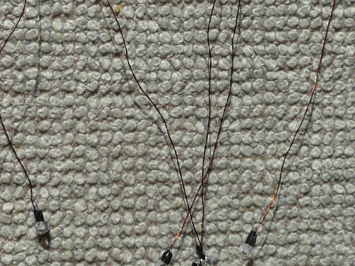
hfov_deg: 25.1
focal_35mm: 76
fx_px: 779
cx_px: 59
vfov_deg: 19.2
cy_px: 48
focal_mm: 4.6
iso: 100
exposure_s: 1/1000
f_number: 3.3
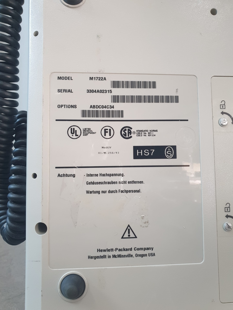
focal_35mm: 26
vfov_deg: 67.3
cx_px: 116
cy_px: 155
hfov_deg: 53.1
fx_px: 233
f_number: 2.4
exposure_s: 1/50
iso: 400
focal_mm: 4.3
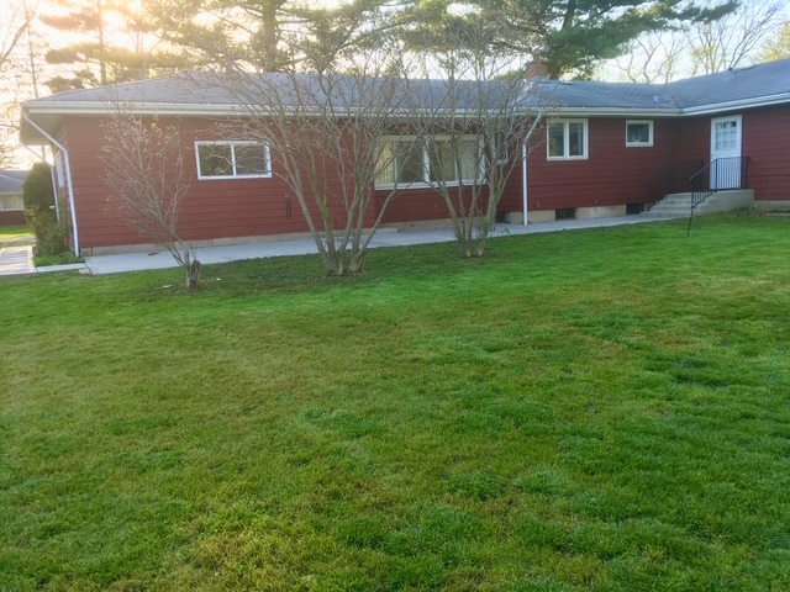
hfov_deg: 61.7
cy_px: 296
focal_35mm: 29
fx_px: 662
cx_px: 395
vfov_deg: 48.2
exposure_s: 1/130
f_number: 2.2
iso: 25
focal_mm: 4.15
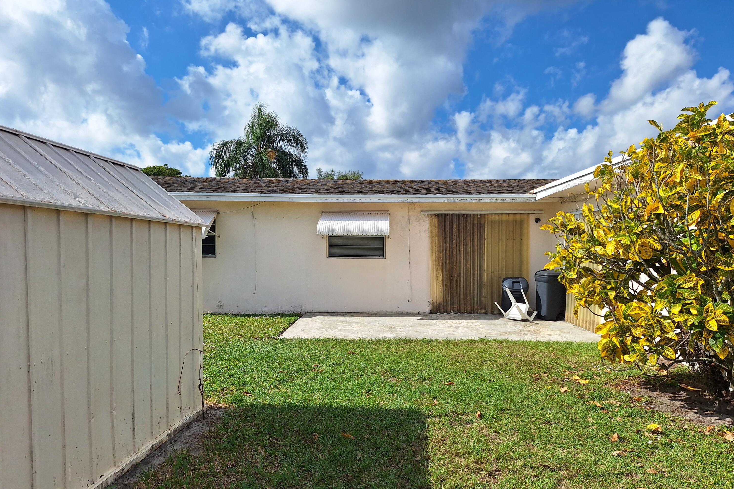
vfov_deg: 53.0
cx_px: 366
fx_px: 489
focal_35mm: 24
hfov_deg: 73.7
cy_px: 274
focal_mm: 5.54
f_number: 1.8
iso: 40
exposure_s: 1/4310
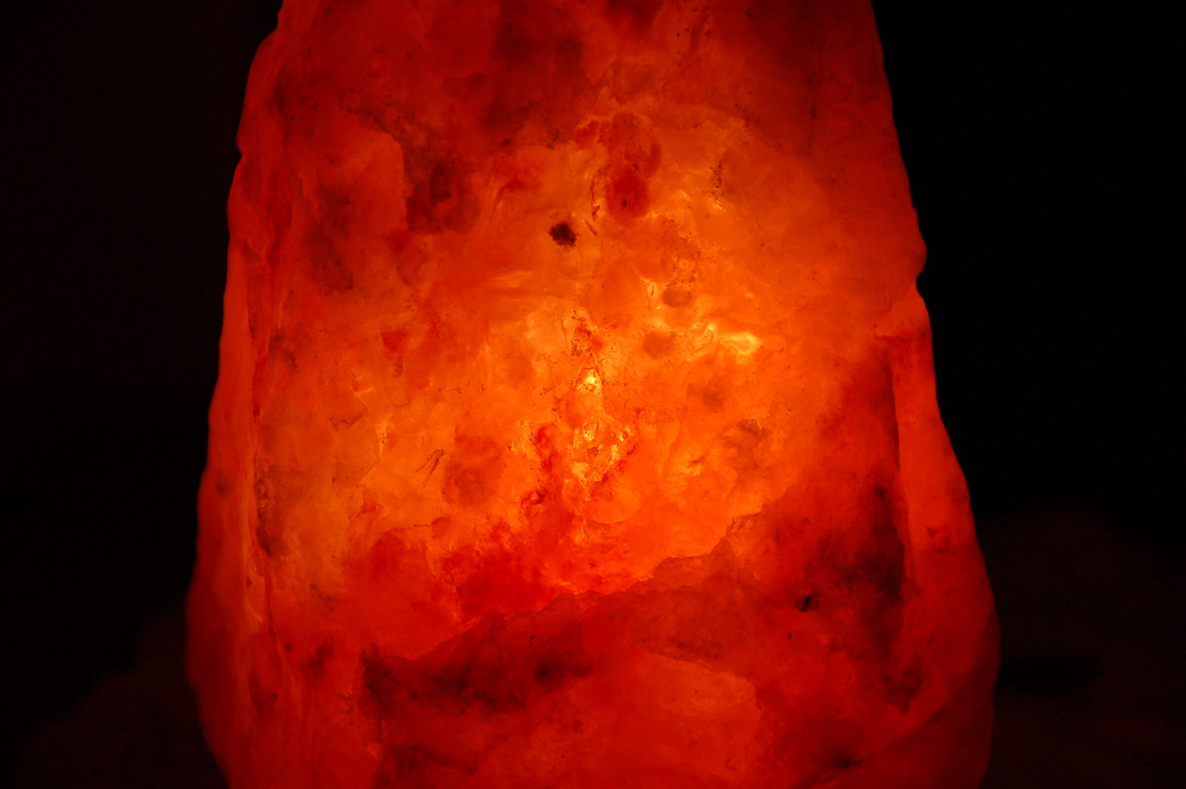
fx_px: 5184
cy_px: 394
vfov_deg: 8.7
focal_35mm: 158
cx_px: 593
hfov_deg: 13.1
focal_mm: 105
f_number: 5.6
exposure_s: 1/250
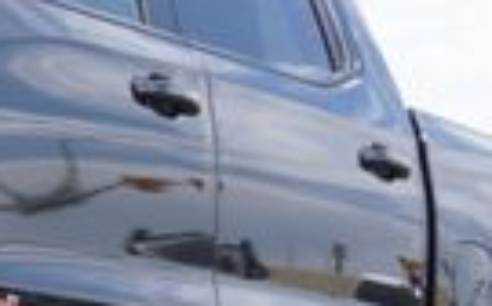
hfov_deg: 10.9
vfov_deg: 7.2
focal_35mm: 181
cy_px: 280
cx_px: -372
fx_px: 2430
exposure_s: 1/160
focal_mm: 25
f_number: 7.1
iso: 100
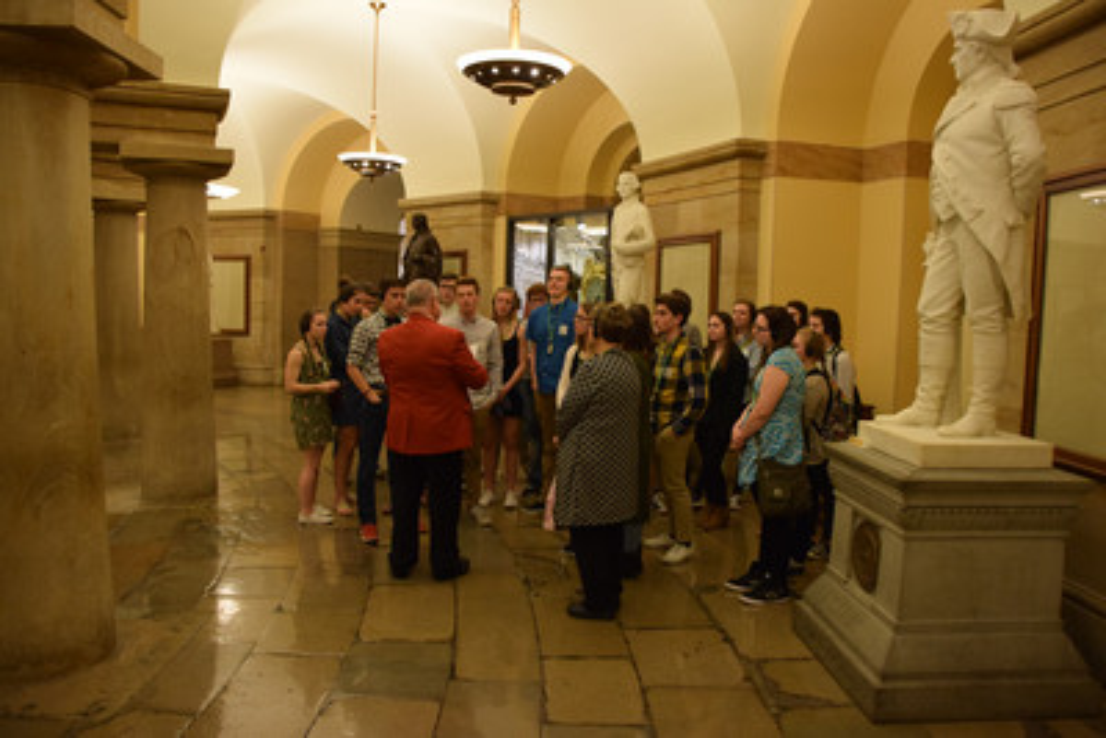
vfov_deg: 48.0
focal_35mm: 27
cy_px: 369
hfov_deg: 67.4
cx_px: 553
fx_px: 830
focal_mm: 18
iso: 1600
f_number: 3.5
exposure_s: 1/60
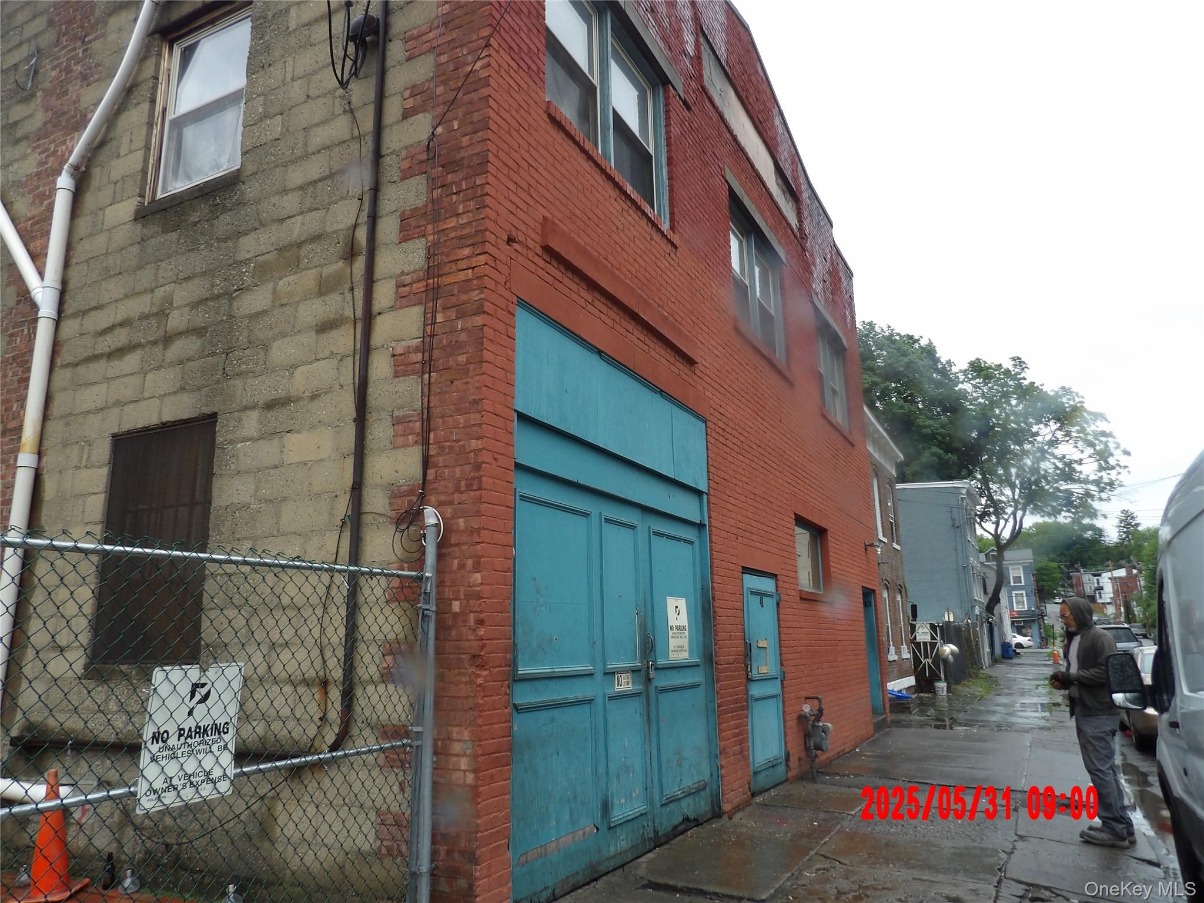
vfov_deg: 56.8
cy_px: 452
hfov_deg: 71.6
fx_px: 835
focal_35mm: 24
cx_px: 602
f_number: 5.6
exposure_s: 1/82
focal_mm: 4.3
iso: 100
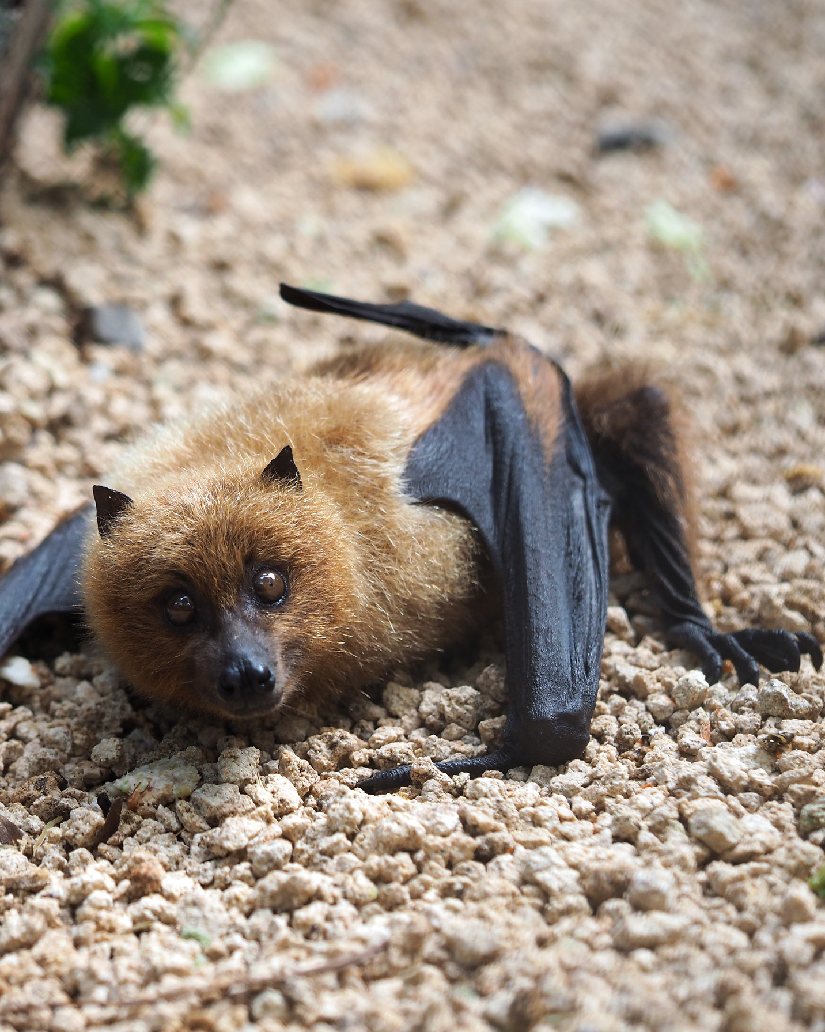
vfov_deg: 12.3
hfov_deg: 9.8
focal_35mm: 157
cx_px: 227
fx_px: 4793
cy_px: 516
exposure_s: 1/125
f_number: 2.8
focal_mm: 60
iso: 200
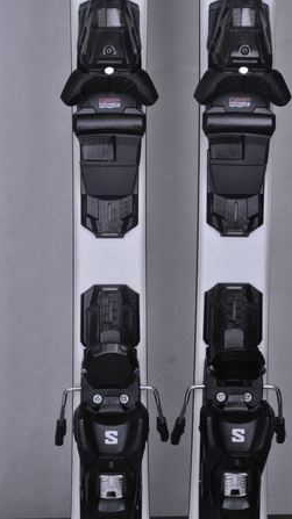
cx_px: 170
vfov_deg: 18.1
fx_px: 1634
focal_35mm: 119
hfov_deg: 10.2
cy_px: 260
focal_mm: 75
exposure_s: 1/125
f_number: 9.5
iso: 3200
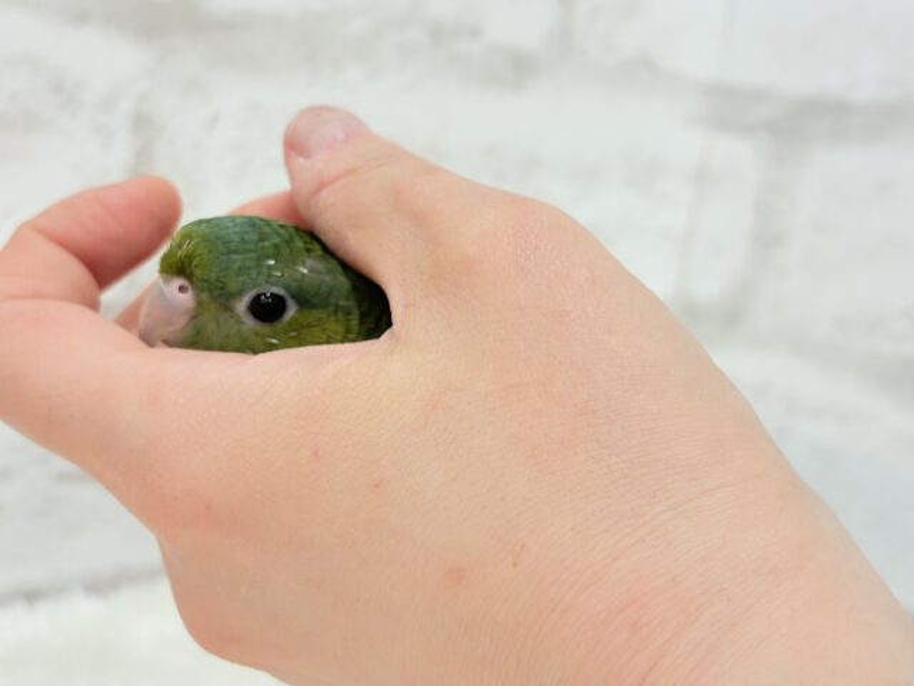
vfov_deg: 28.0
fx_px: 1373
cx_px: 457
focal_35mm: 52
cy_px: 343
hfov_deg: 36.8
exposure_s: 1/100
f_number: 1.6
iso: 80
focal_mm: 5.96
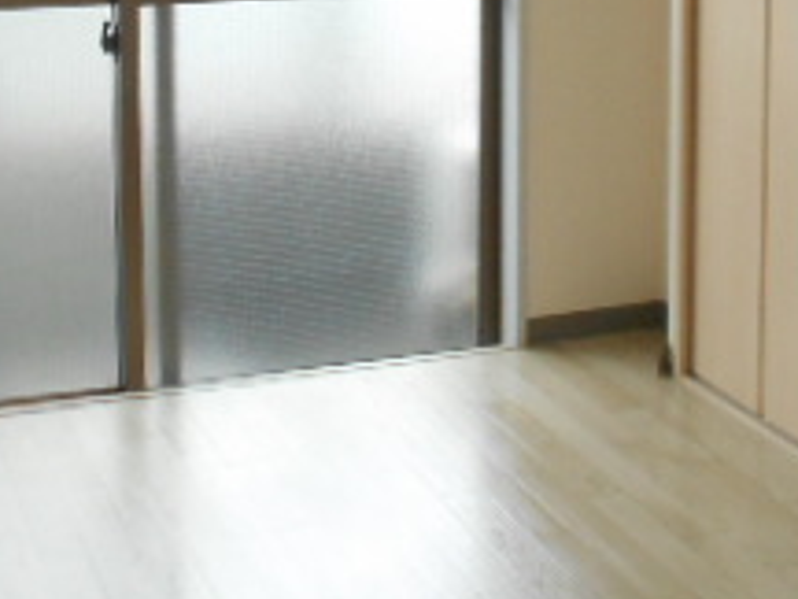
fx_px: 1775
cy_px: -89
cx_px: 462
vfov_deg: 18.3
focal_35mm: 77
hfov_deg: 25.3
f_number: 3.2
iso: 320
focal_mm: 4.6
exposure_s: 1/250
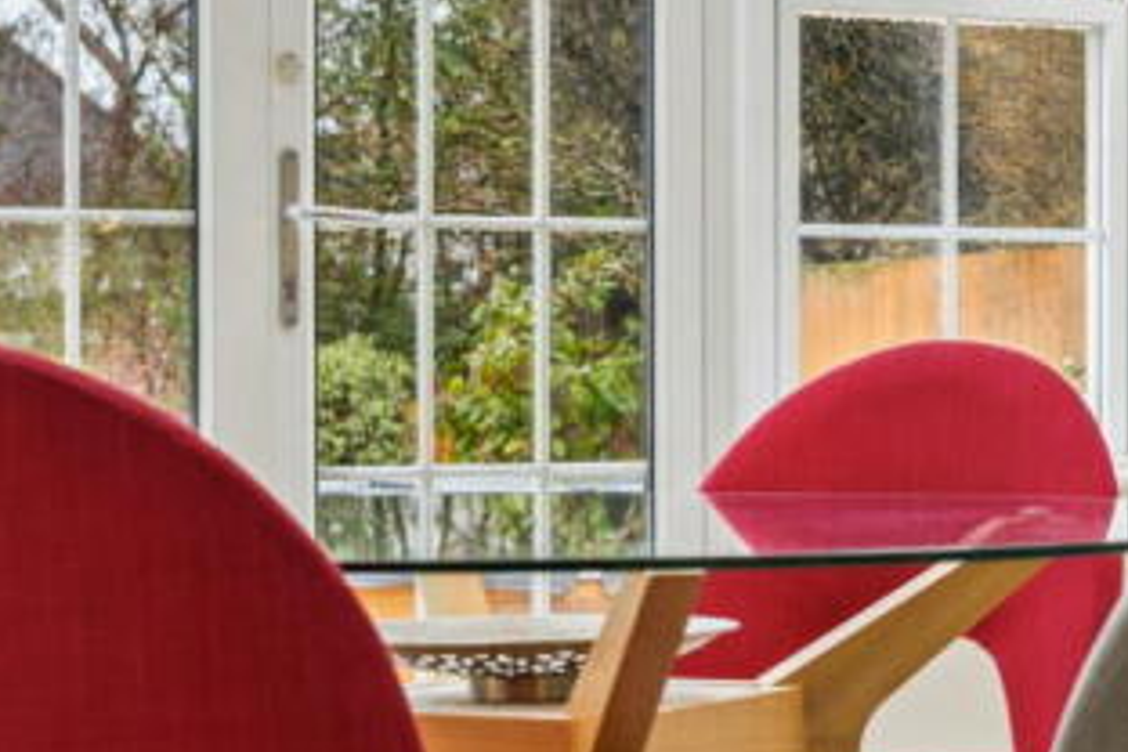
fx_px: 3290
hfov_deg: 19.2
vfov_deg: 13.0
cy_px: 287
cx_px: 974
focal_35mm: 105
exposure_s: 1/50
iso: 320
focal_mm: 50
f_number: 5
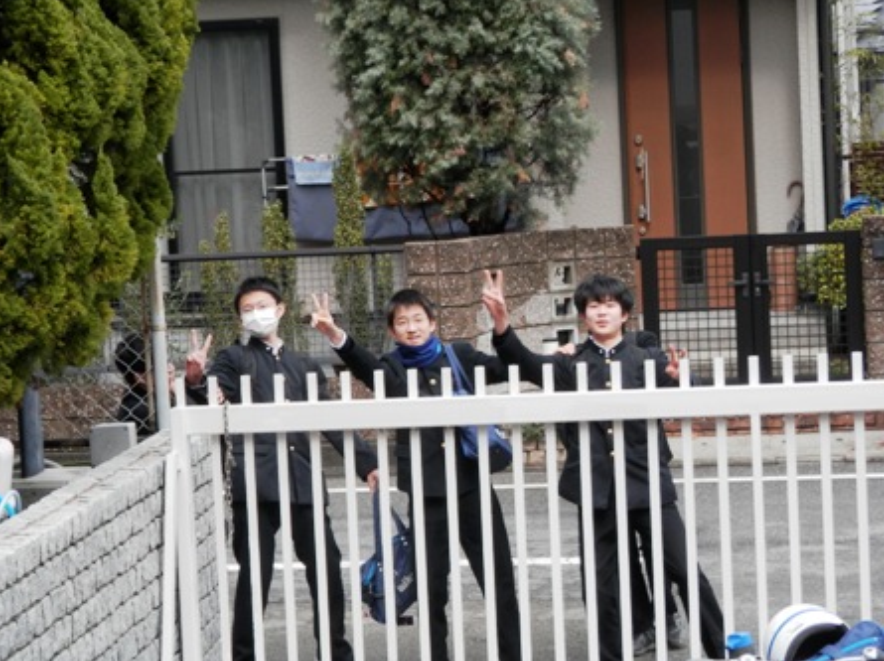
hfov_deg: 15.3
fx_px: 3292
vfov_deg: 11.5
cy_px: 330
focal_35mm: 129
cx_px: 441
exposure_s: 1/160
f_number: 5.3
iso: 100
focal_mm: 22.9
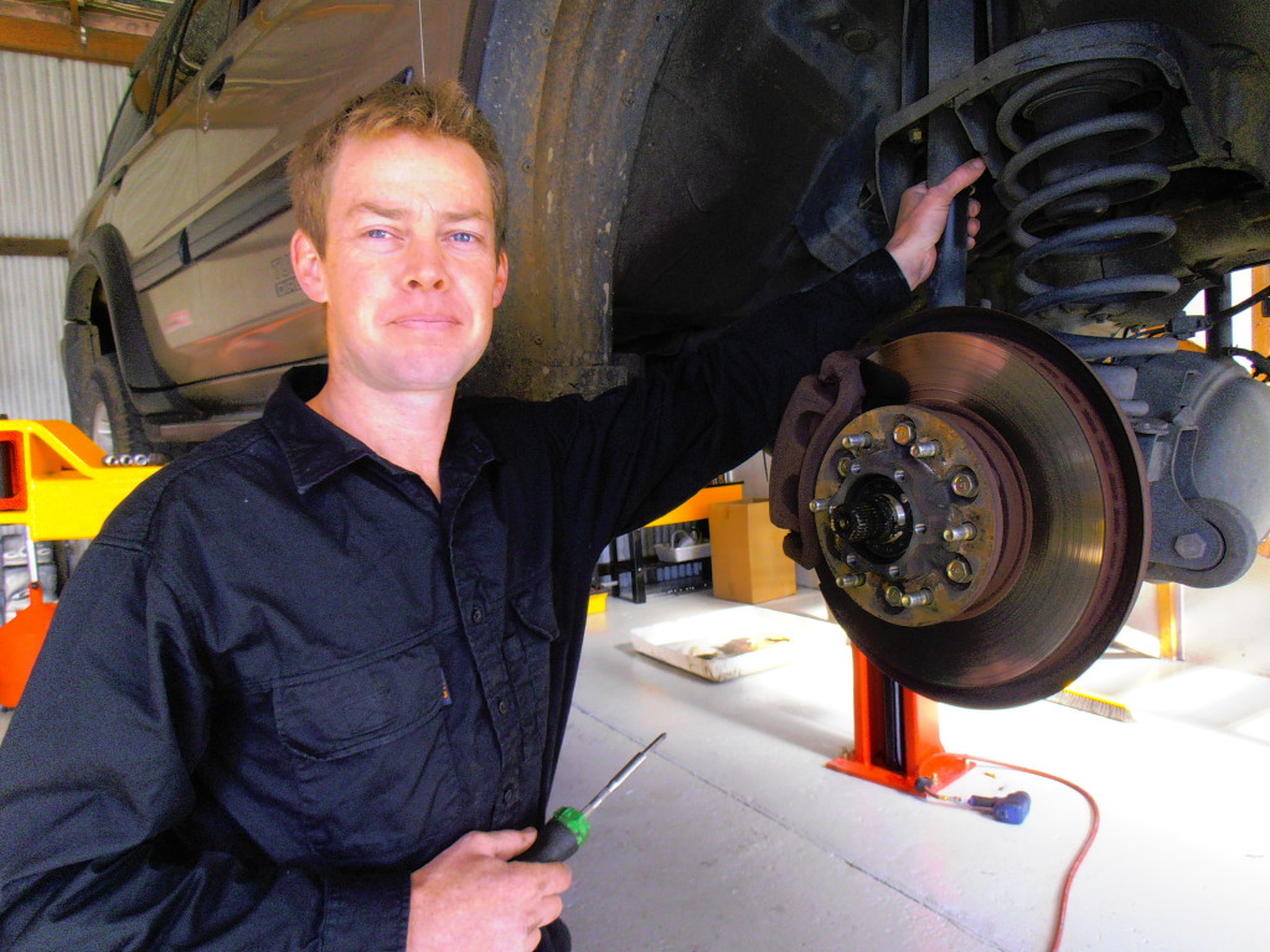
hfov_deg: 71.6
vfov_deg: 56.8
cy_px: 476
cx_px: 635
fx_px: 881
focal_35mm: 24
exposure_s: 1/30
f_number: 3
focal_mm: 4.2
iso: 125
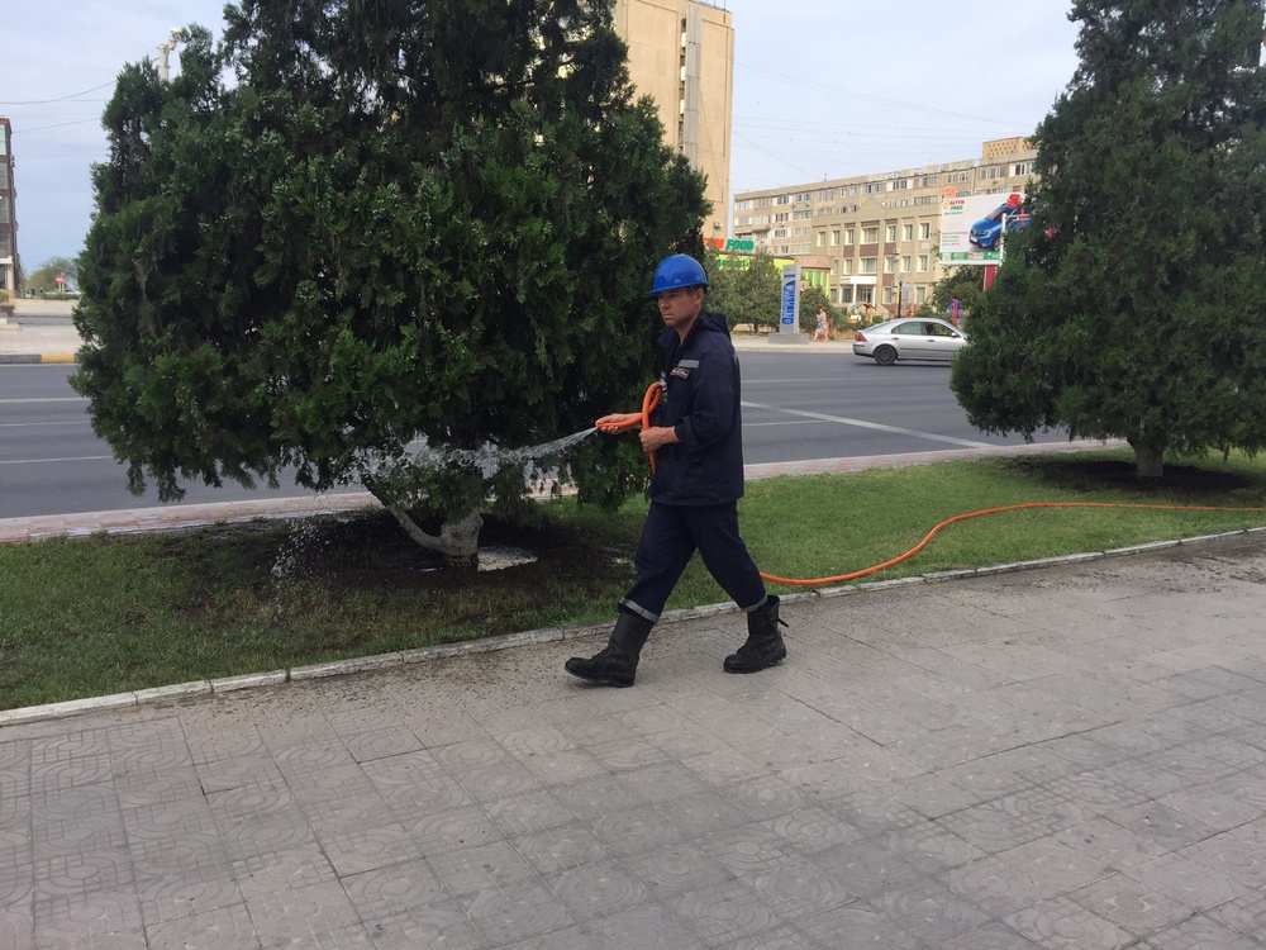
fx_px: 1061
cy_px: 475
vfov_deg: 48.2
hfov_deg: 61.7
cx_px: 633
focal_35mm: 29
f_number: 2.2
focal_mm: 4.15
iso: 32
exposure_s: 1/732
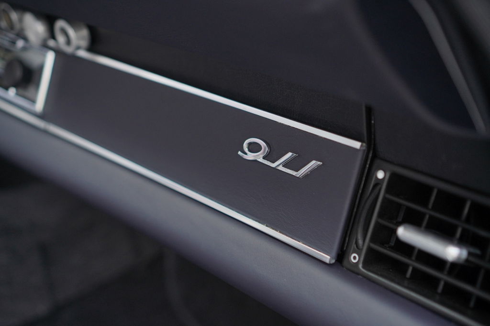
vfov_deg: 25.7
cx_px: 245
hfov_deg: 37.9
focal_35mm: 52
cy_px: 163
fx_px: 714
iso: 400
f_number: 2.2
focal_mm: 35
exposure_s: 1/800
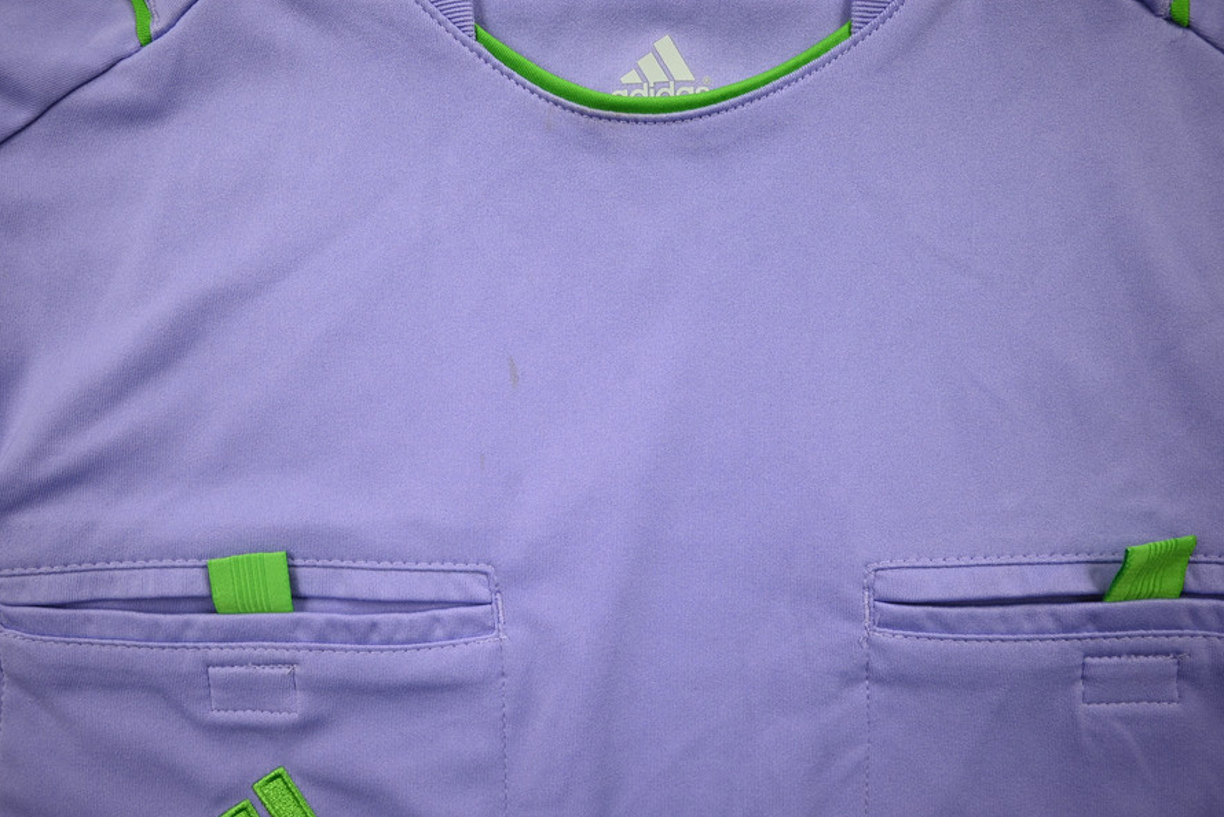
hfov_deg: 67.3
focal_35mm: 27
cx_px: 569
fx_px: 918
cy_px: 431
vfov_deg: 47.9
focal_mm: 24
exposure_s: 1/125
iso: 200
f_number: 5.6
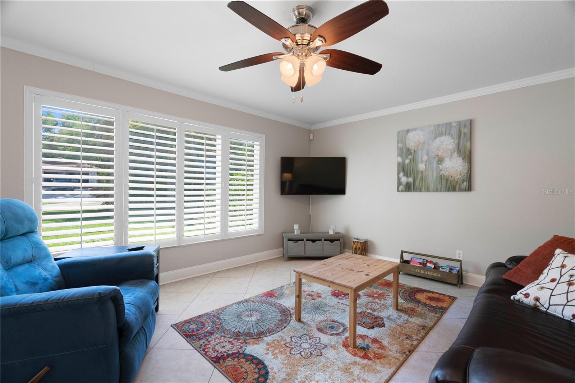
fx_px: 255
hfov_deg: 96.7
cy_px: 192
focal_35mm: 16
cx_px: 288
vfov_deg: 73.7
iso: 1000
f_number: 9
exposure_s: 1/1.25
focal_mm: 16
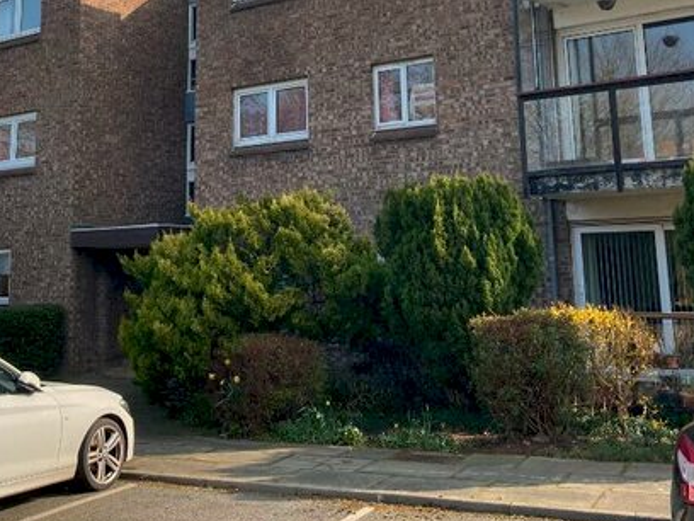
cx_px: 255
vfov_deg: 29.5
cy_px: 91
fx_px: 962
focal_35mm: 48
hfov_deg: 39.4
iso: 20
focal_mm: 3.99
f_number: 1.8
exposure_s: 1/1091
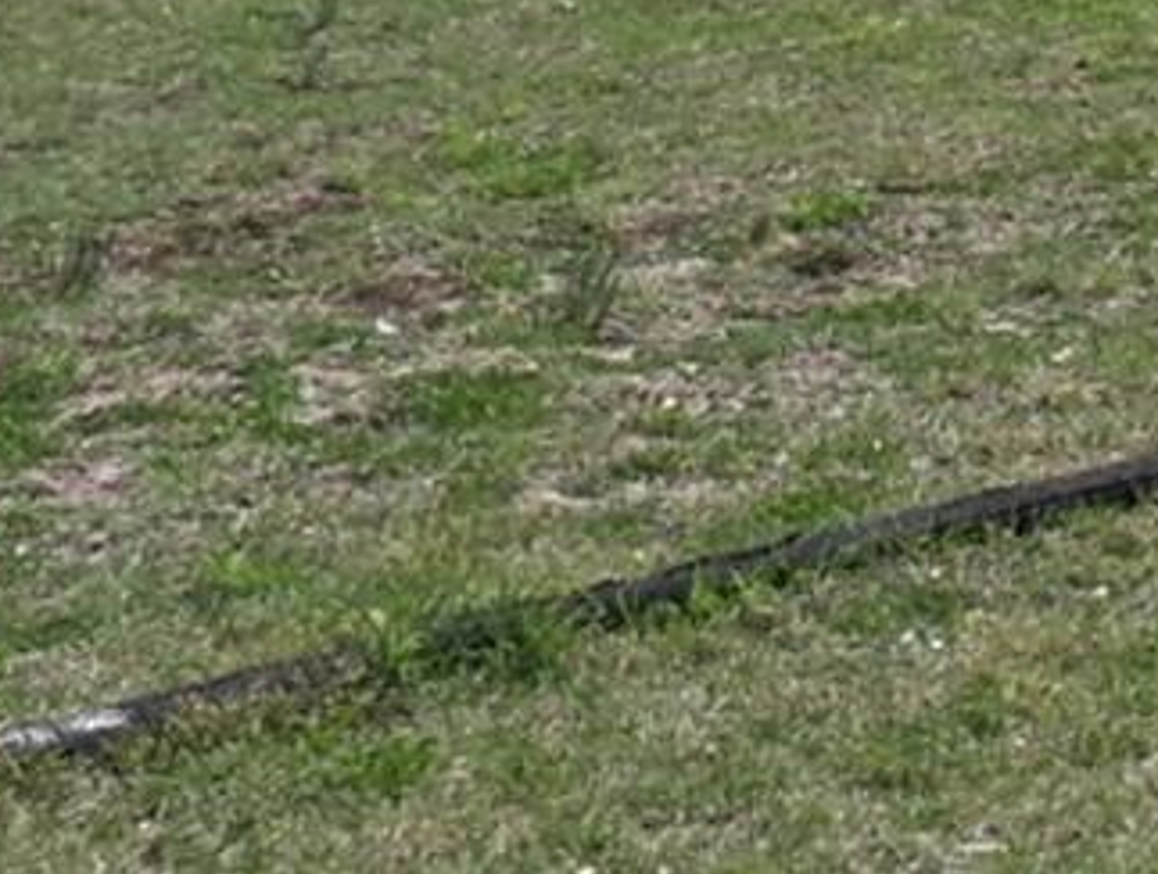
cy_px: -437
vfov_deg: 9.6
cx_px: 1934
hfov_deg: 12.2
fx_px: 5065
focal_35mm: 151
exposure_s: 1/750
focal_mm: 4.3
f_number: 3.7
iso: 100
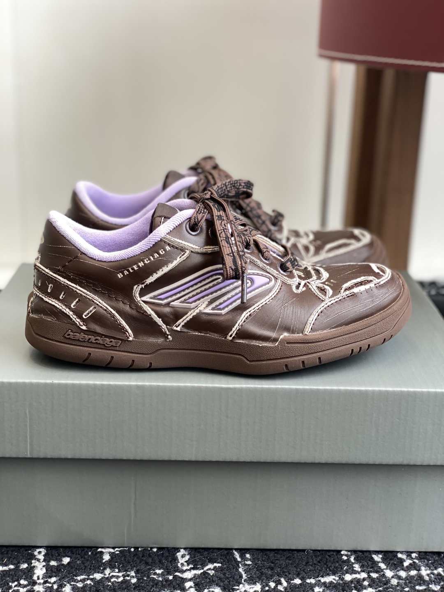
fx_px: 889
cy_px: 296
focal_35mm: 52
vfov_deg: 36.8
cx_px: 222
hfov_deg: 28.0
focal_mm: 6
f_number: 2
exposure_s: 1/122
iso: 40
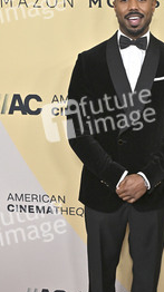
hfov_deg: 21.2
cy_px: 172
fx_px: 434
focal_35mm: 56
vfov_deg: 37.1
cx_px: 131
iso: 2000
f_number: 5.6
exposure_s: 1/320
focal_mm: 35
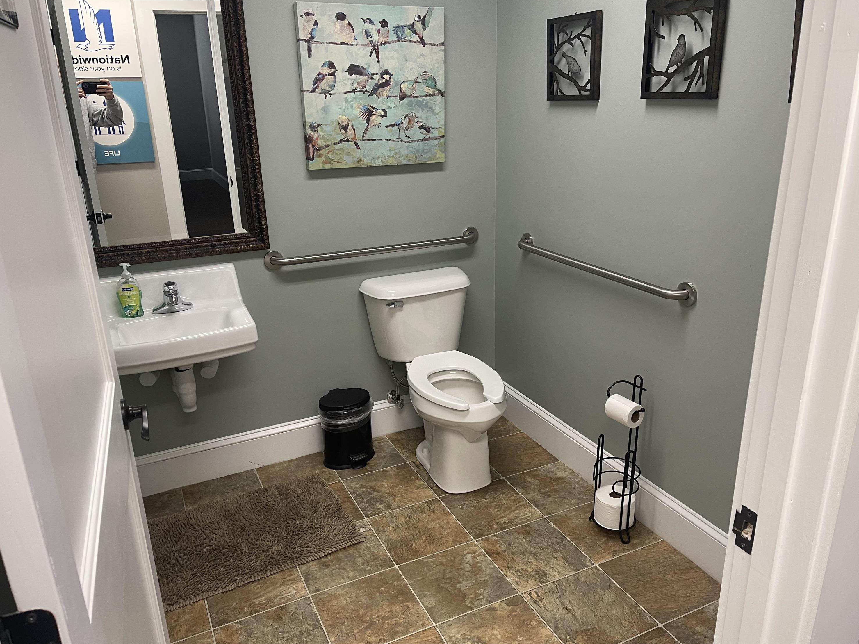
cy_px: 322
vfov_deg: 53.1
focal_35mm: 26
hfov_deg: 67.3
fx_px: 645
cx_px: 428
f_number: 1.6
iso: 100
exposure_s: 1/60
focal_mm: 5.1
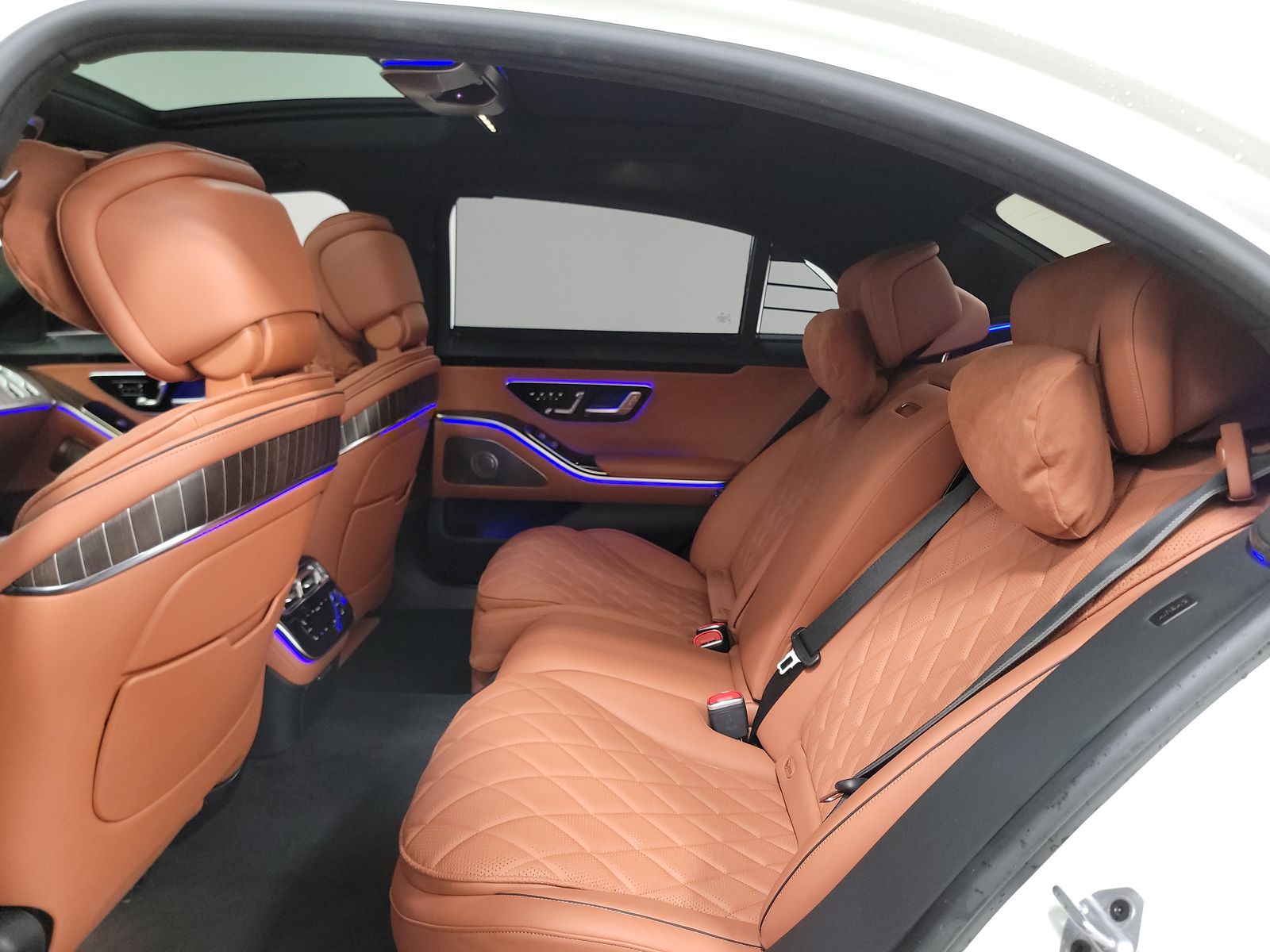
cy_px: 476
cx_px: 635
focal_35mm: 24
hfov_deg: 71.6
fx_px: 881
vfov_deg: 56.8
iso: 848
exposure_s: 1/39
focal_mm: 6.7
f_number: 1.8
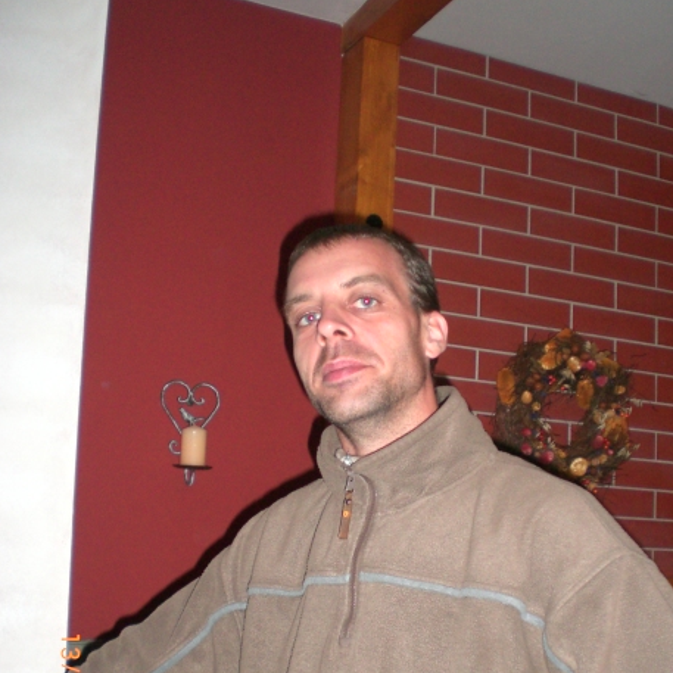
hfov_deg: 36.1
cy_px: 452
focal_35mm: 47
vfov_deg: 35.7
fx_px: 1034
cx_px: 352
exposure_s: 1/60
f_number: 3.1
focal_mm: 6.3
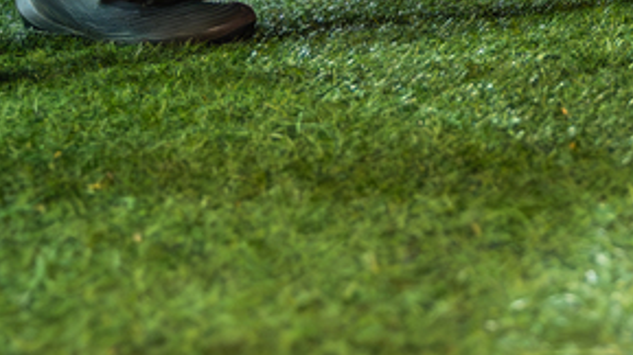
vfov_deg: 8.2
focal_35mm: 136
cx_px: 874
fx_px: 2286
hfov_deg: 14.9
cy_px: -473
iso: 2500
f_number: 2.8
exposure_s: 1/160
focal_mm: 31.3
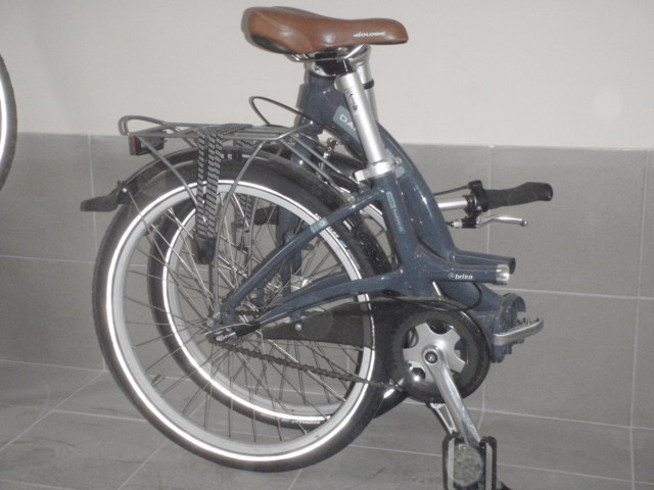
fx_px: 926
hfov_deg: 38.9
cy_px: 245
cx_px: 327
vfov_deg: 29.7
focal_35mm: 49
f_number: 4.4
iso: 800
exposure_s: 1/200
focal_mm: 8.89
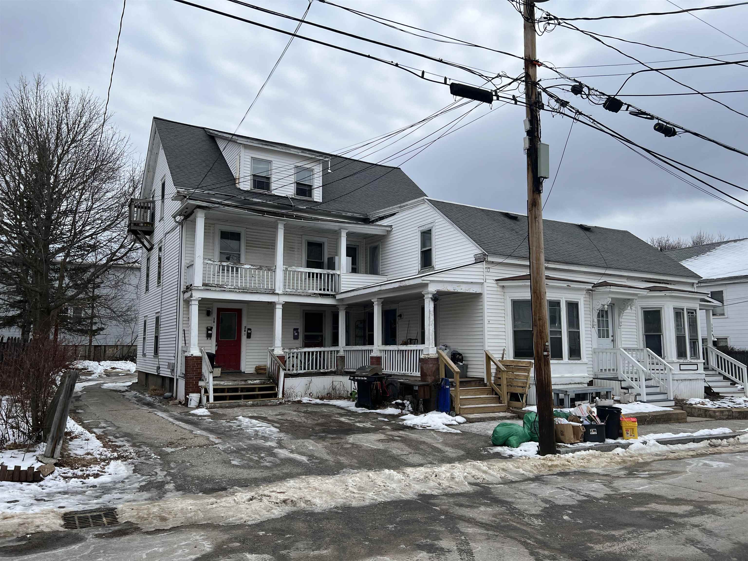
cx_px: 374
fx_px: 562
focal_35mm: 26
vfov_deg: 53.1
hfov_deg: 67.3
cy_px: 280
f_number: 1.5
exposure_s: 1/1089
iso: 50
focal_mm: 5.7
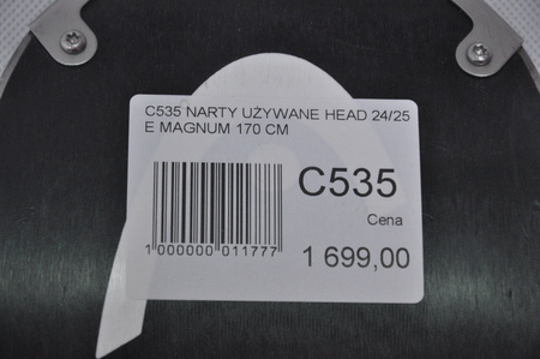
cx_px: 270
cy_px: 180
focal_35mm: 158
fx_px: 2360
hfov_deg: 13.1
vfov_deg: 8.7
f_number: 8
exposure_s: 1/125
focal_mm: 105
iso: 3200
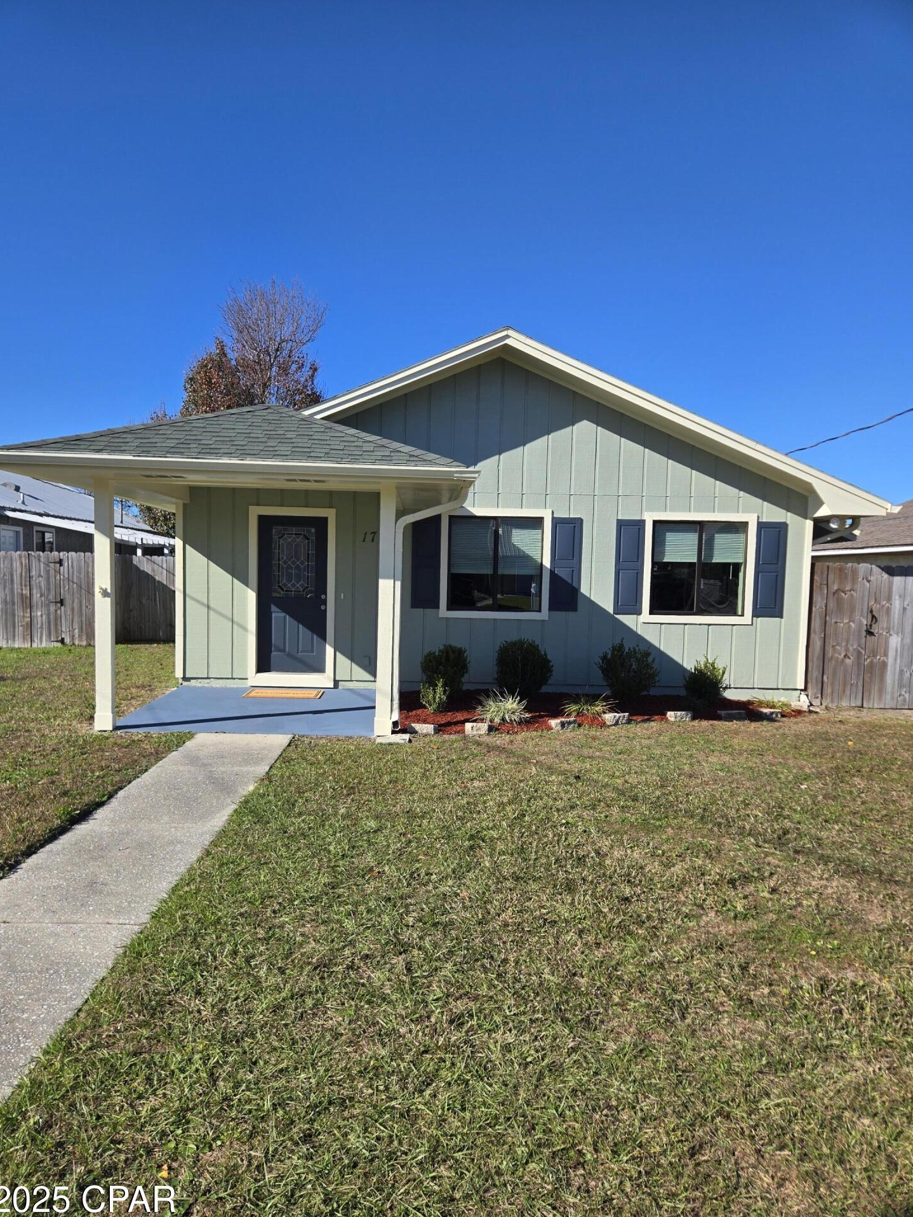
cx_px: 438
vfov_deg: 71.6
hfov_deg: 56.8
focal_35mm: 24
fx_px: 844
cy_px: 623
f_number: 1.8
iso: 40
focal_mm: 5.4
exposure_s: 1/2921
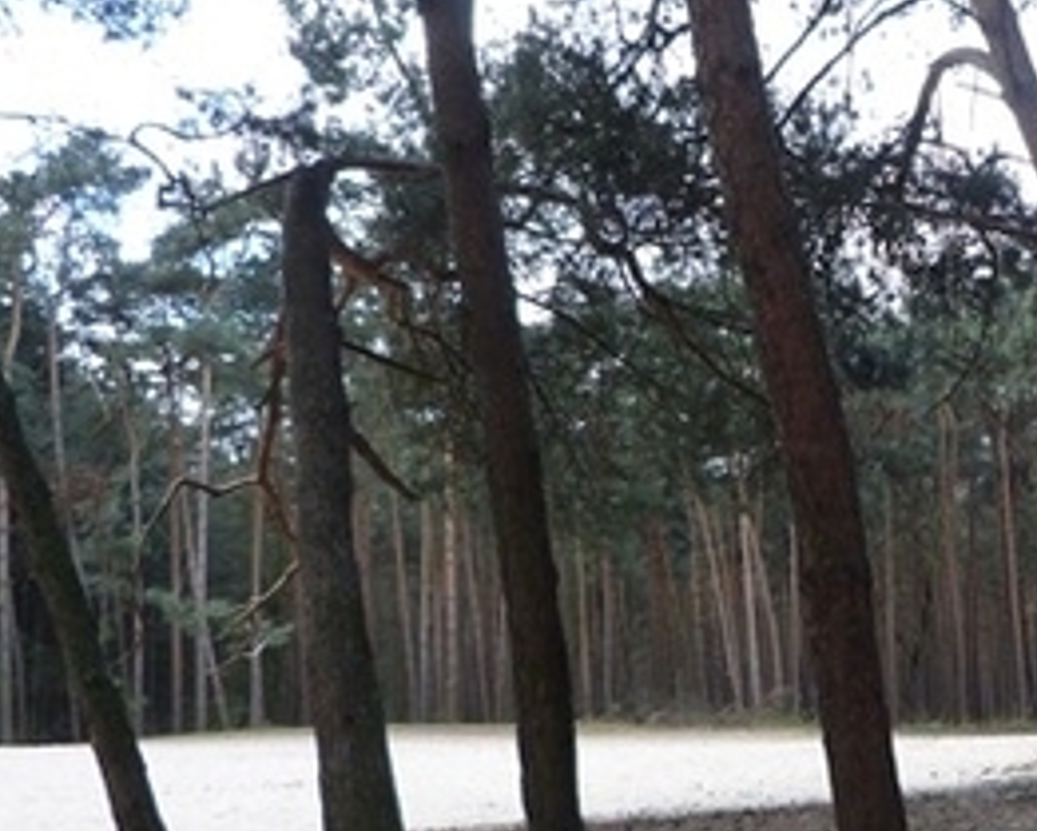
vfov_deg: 27.1
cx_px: 981
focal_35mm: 56
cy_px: 481
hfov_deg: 31.6
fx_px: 1719
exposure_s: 1/100
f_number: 2.8
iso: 80
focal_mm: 4.5
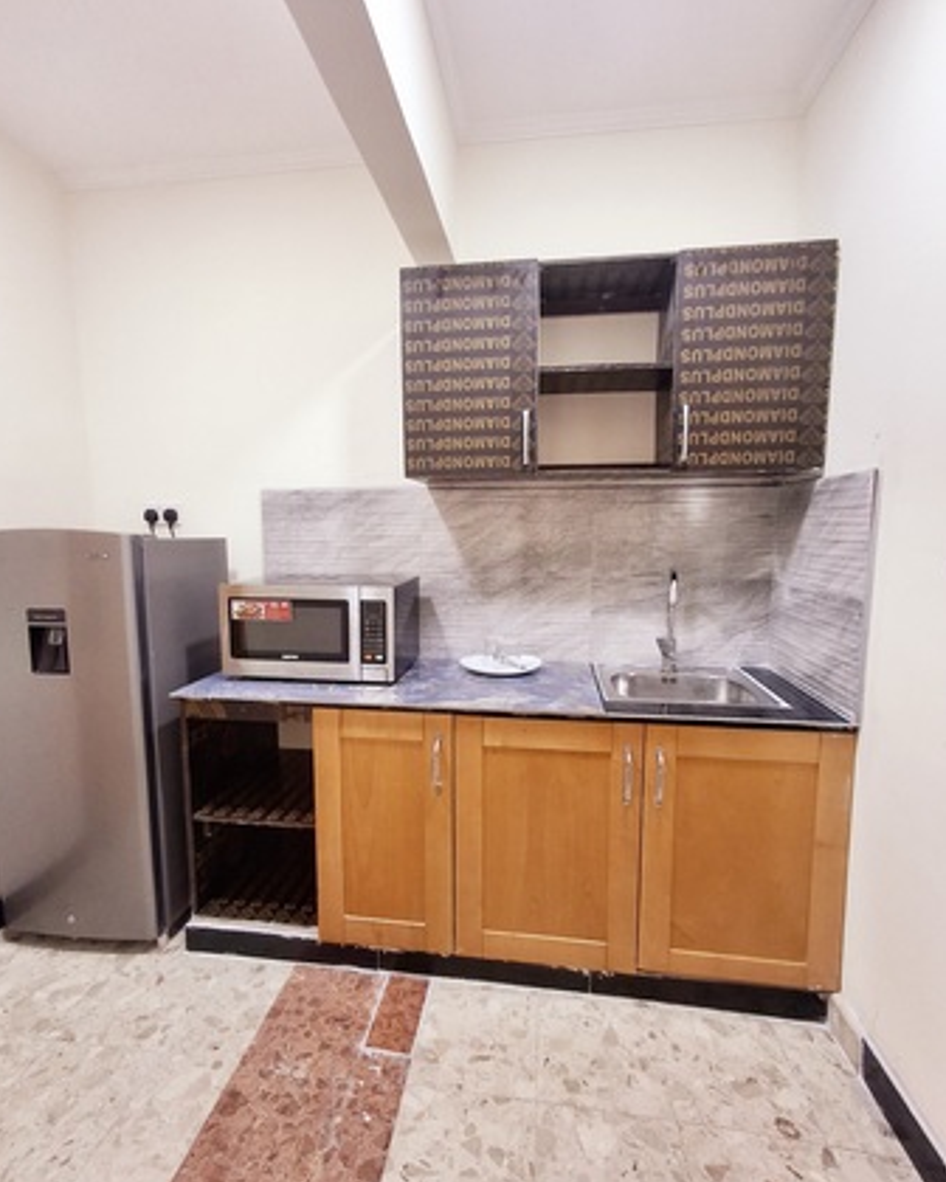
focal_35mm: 17
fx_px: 595
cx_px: 469
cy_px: 592
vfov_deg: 89.6
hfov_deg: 77.0
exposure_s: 1/40
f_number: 2.2
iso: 125
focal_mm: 1.64
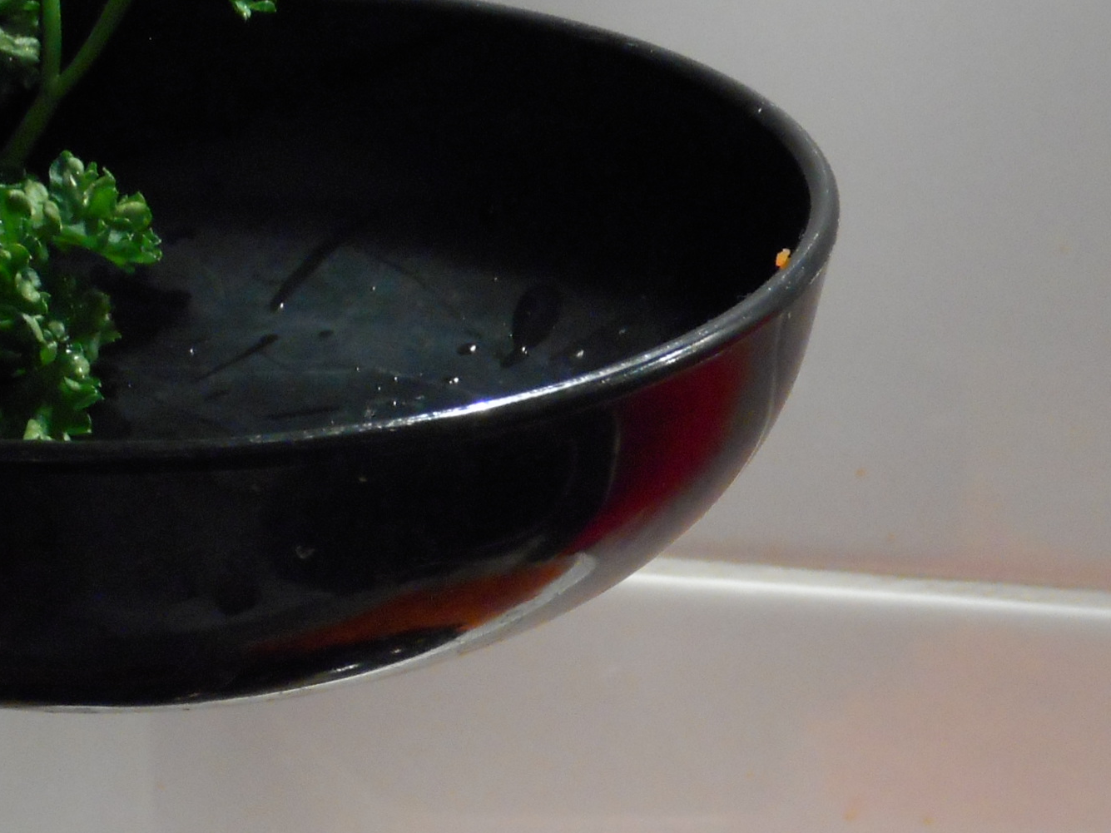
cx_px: 594
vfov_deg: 17.1
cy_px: 1038
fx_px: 2632
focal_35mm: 82
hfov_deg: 23.8
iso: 320
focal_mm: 5.4
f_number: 3.7
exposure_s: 1/30
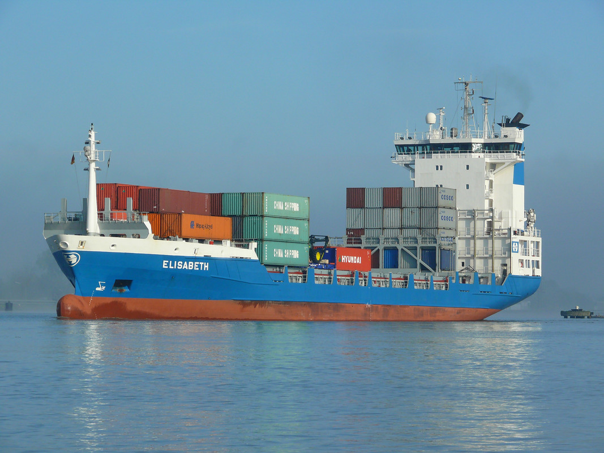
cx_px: 302
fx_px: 3140
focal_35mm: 180
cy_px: 226
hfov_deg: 11.0
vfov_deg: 8.2
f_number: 7.1
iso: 100
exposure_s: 1/400
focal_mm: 38.1
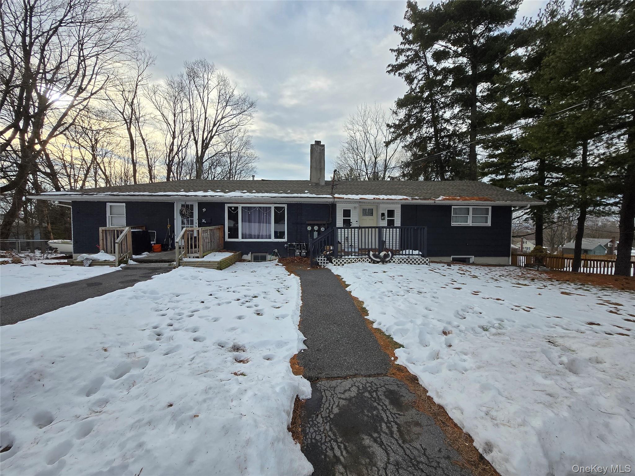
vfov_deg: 89.9
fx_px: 238
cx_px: 318
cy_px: 238
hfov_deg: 106.2
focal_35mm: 13
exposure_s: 1/805
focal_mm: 1.7
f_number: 2.2
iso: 25
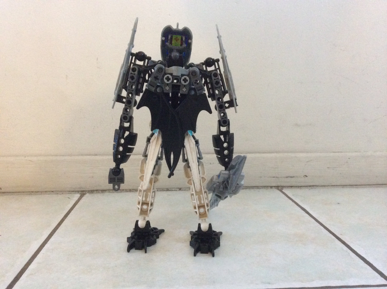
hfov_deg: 55.4
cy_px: 144
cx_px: 194
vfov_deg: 42.8
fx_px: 368
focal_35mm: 33
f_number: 2.4
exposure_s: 1/15
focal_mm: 3.3
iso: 320
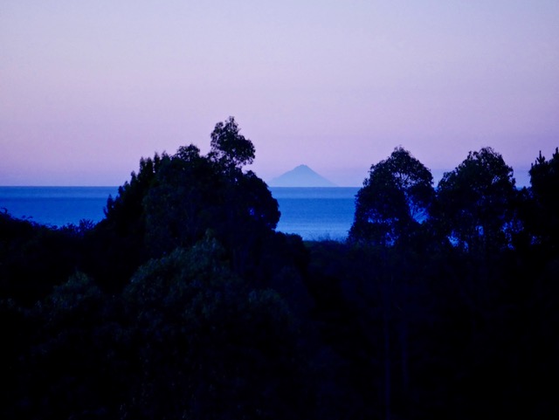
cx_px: 280
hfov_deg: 6.6
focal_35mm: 300
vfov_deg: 5.0
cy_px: 210
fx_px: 4848
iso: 3200
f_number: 5.6
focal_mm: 150
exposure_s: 1/60
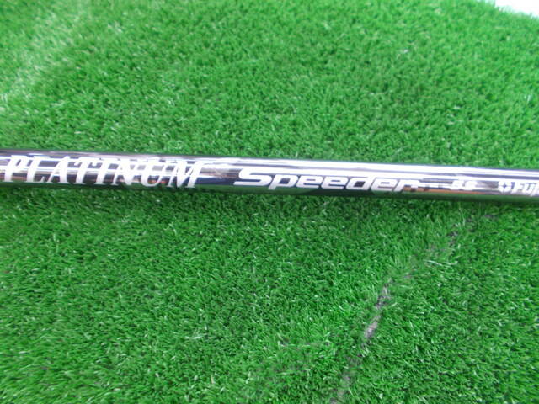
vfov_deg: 53.1
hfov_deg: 67.3
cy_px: 202
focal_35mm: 26
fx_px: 405
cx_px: 270
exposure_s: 1/10
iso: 200
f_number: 3.2
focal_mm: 4.6
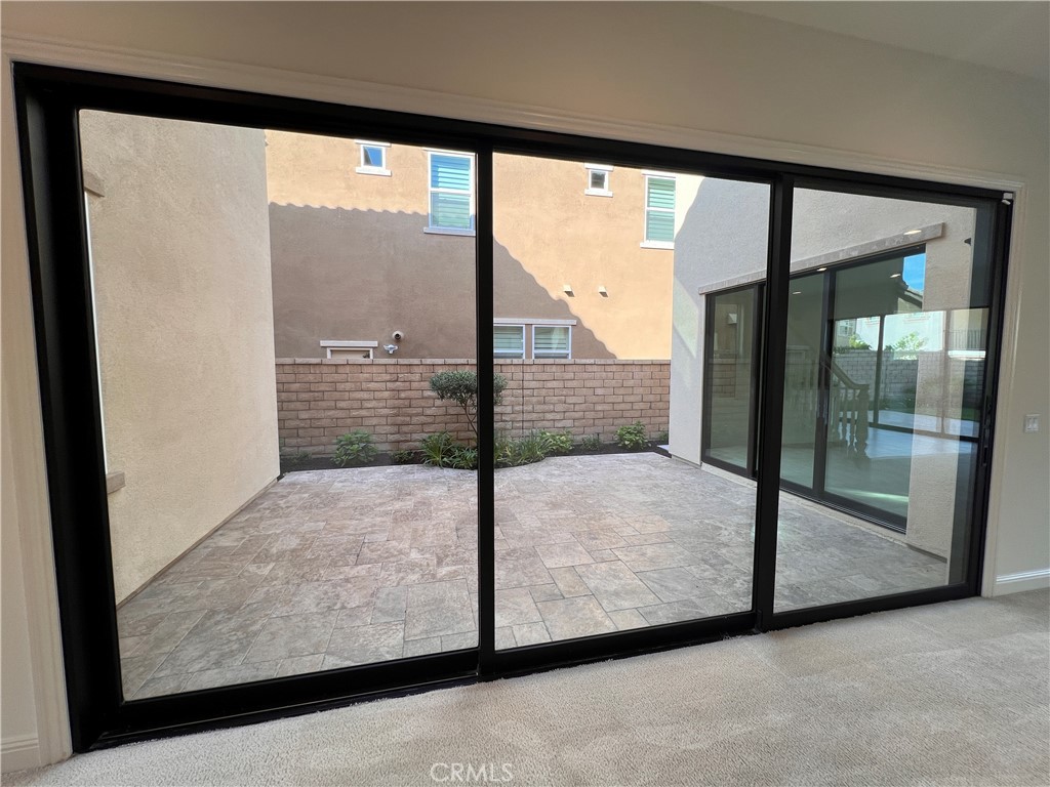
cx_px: 525
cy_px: 394
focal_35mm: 13
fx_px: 394
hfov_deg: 106.2
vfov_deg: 89.9
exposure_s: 1/123
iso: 32
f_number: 1.8
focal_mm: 1.57
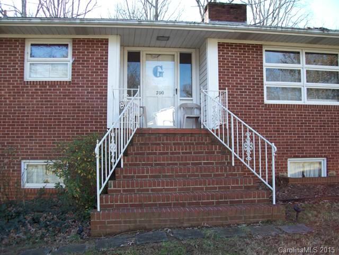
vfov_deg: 39.7
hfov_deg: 51.4
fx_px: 353
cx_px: 170
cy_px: 128
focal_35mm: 36
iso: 80
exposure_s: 1/186
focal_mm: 6
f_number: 2.7
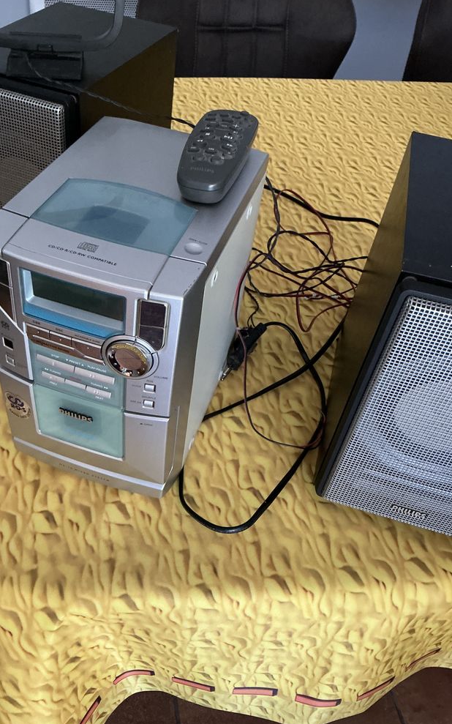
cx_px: 181
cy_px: 362
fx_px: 591
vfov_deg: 62.9
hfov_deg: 41.6
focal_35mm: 30
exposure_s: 1/33
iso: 250
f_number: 1.8
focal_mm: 3
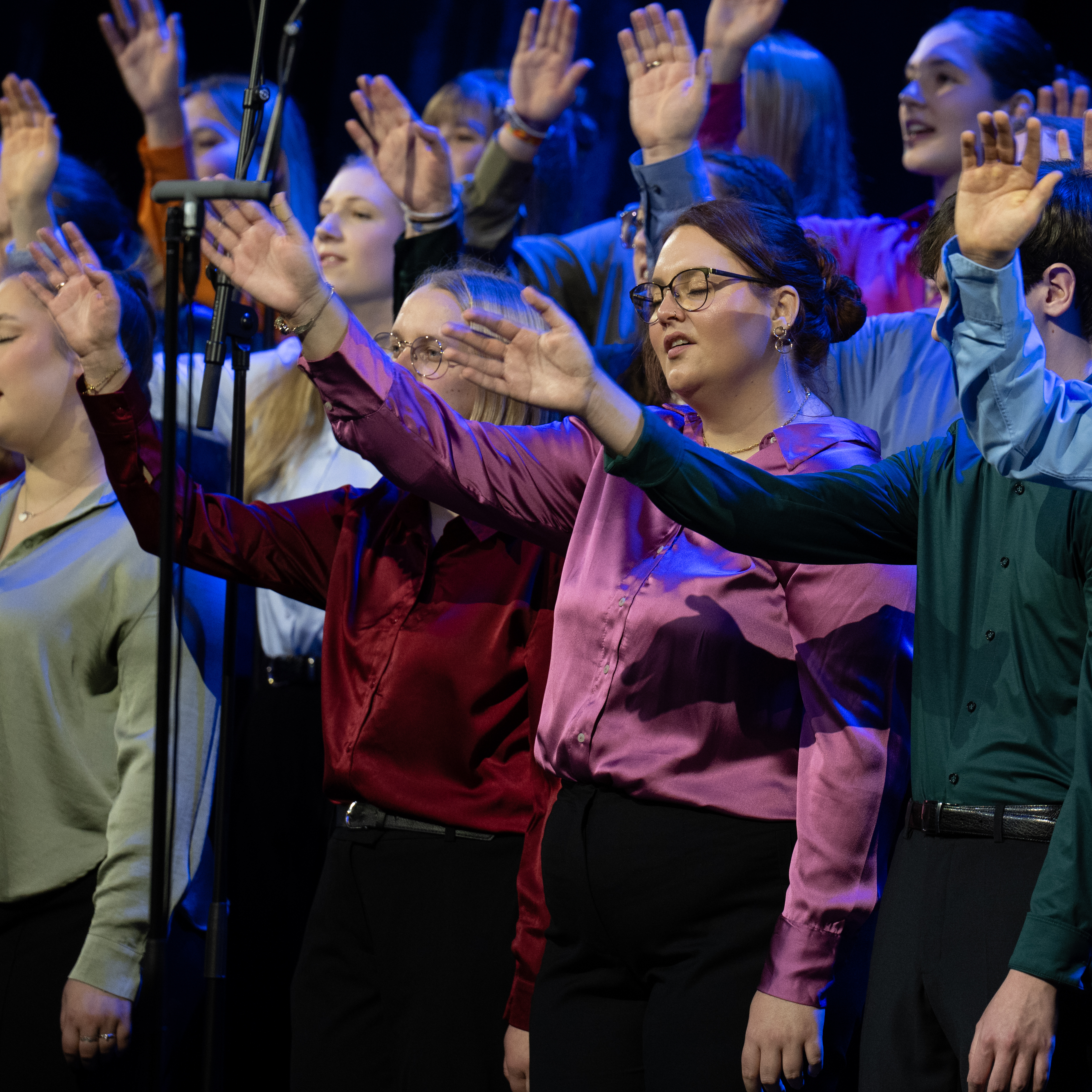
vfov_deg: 4.7
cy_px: 462
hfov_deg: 4.7
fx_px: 13312
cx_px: 855
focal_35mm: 373
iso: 1000
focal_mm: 200
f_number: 4
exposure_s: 1/160
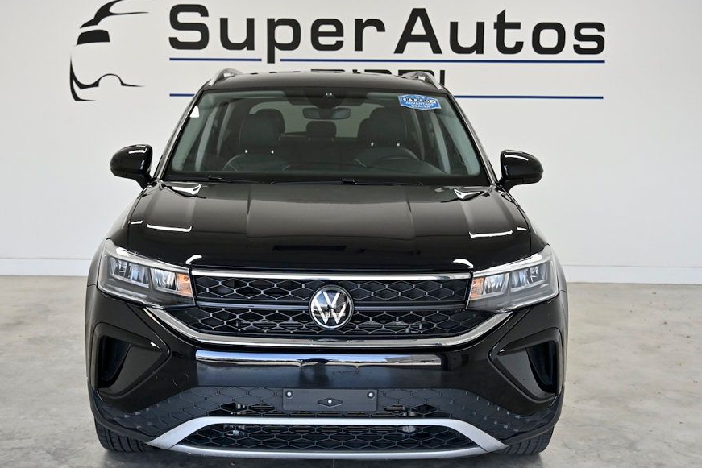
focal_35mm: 47
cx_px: 326
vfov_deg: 28.7
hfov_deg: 41.9
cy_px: 246
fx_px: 917
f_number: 5
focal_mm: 40
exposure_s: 1/1250
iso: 2000
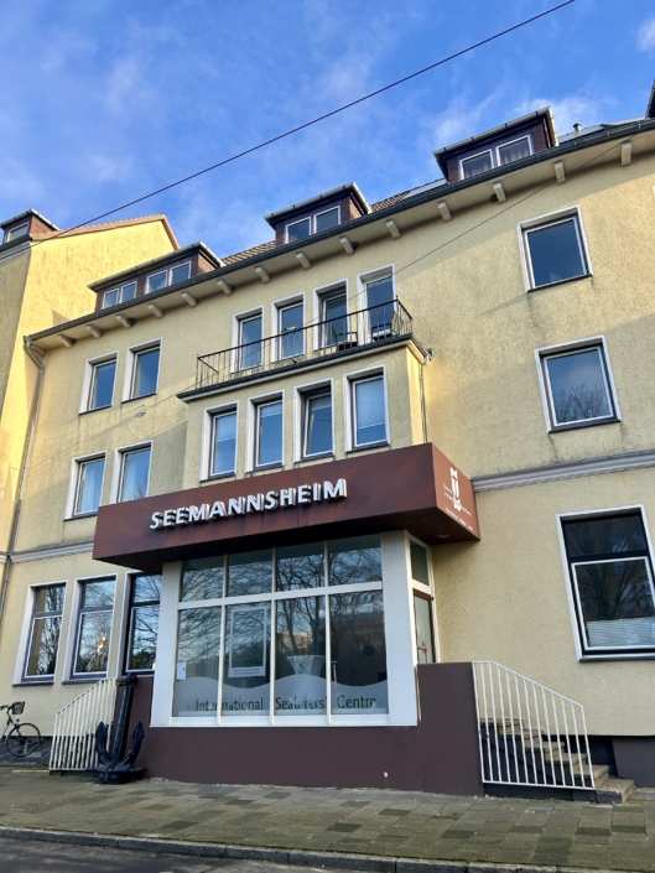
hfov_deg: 53.1
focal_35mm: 26
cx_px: 328
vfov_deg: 67.3
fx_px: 656
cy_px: 436
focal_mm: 5.7
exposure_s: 1/808
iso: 50
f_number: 1.5
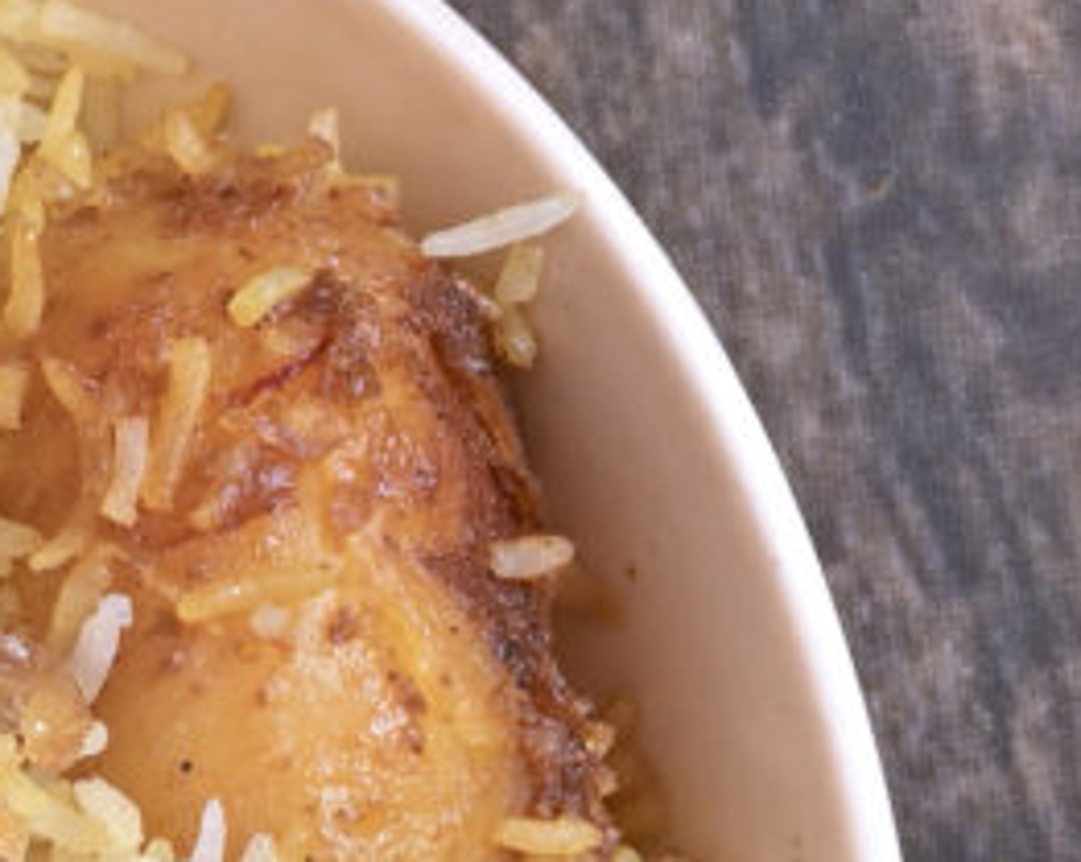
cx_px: -446
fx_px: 12655
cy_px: 1330
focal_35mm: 396
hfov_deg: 4.9
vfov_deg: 3.9
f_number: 13
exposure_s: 1/200
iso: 160
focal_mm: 85
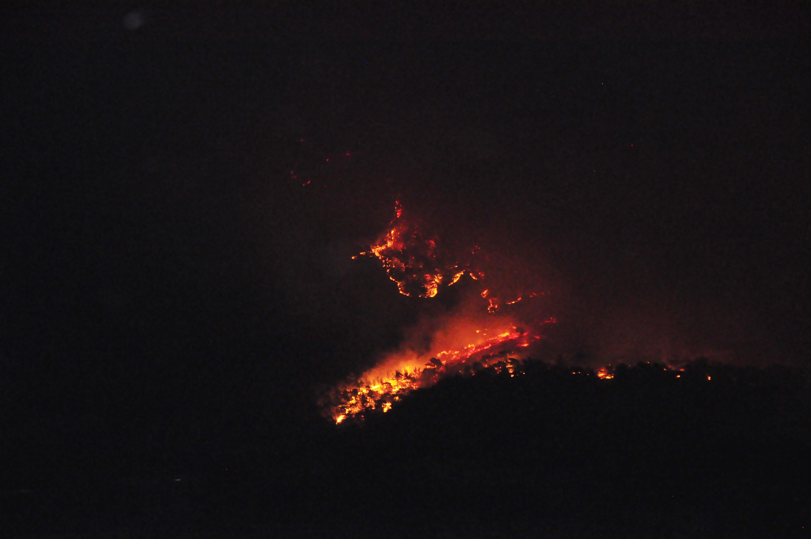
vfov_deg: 9.6
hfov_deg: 14.4
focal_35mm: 142
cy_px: 270
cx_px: 406
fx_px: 3206
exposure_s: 1/125
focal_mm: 95
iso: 3200
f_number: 5.6
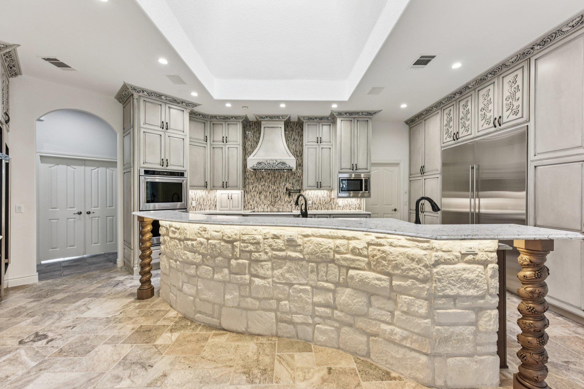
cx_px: 292
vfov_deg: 81.2
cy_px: 194
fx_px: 227
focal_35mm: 14
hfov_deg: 104.3
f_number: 8
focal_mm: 14
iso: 250
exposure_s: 1/15
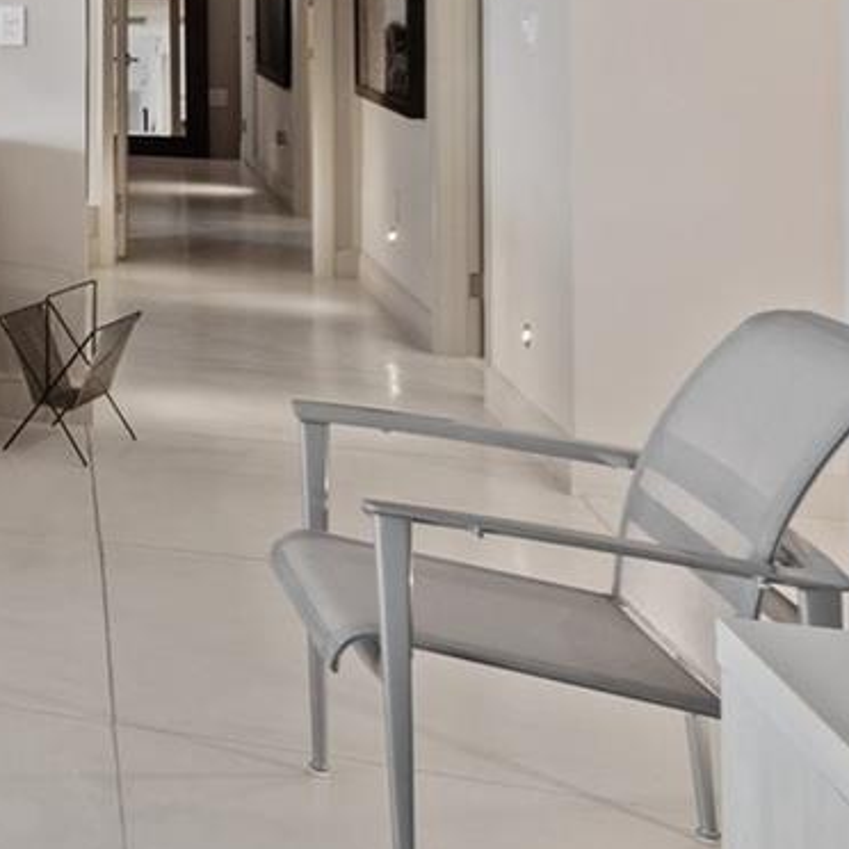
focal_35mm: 62
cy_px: 10
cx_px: -794
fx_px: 1720
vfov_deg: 26.3
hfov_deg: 18.9
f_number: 8
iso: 200
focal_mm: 17
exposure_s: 1/10
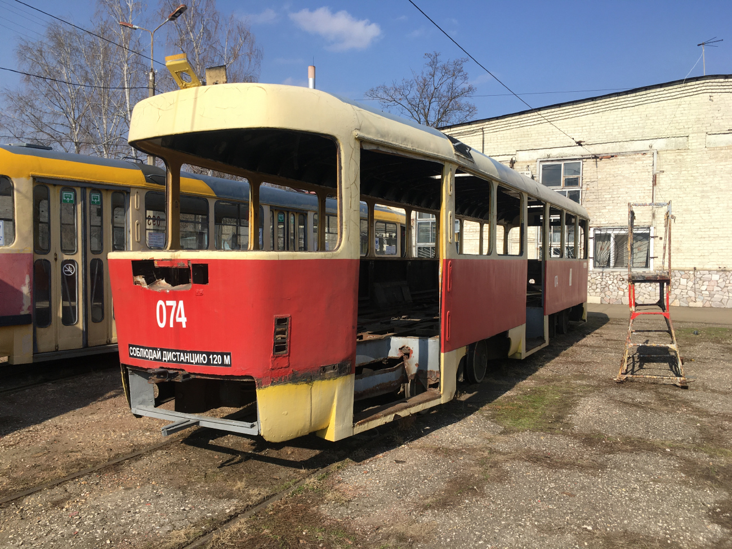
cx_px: 366
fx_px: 613
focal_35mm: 29
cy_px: 274
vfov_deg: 48.2
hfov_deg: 61.7
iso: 25
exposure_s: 1/1538
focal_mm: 4.15
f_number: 2.2
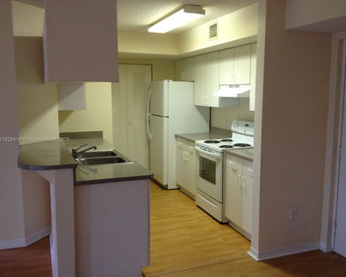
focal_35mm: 37
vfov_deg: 40.1
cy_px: 140
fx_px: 379
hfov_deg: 49.1
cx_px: 182
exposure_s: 1/20
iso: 125
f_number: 2.4
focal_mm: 4.28
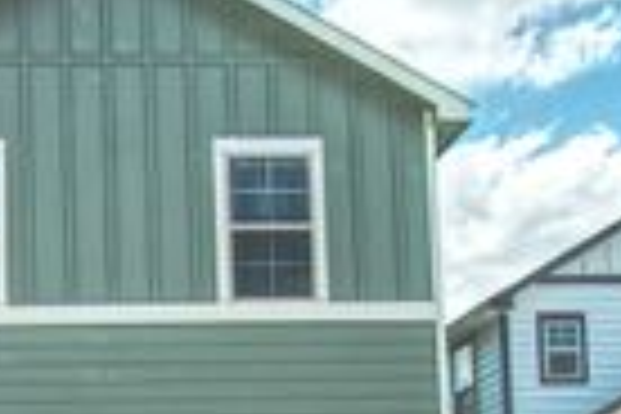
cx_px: 81
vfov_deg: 19.4
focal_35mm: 65
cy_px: 526
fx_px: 1121
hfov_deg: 29.8
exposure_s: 1/100
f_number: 9
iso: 100
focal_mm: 12
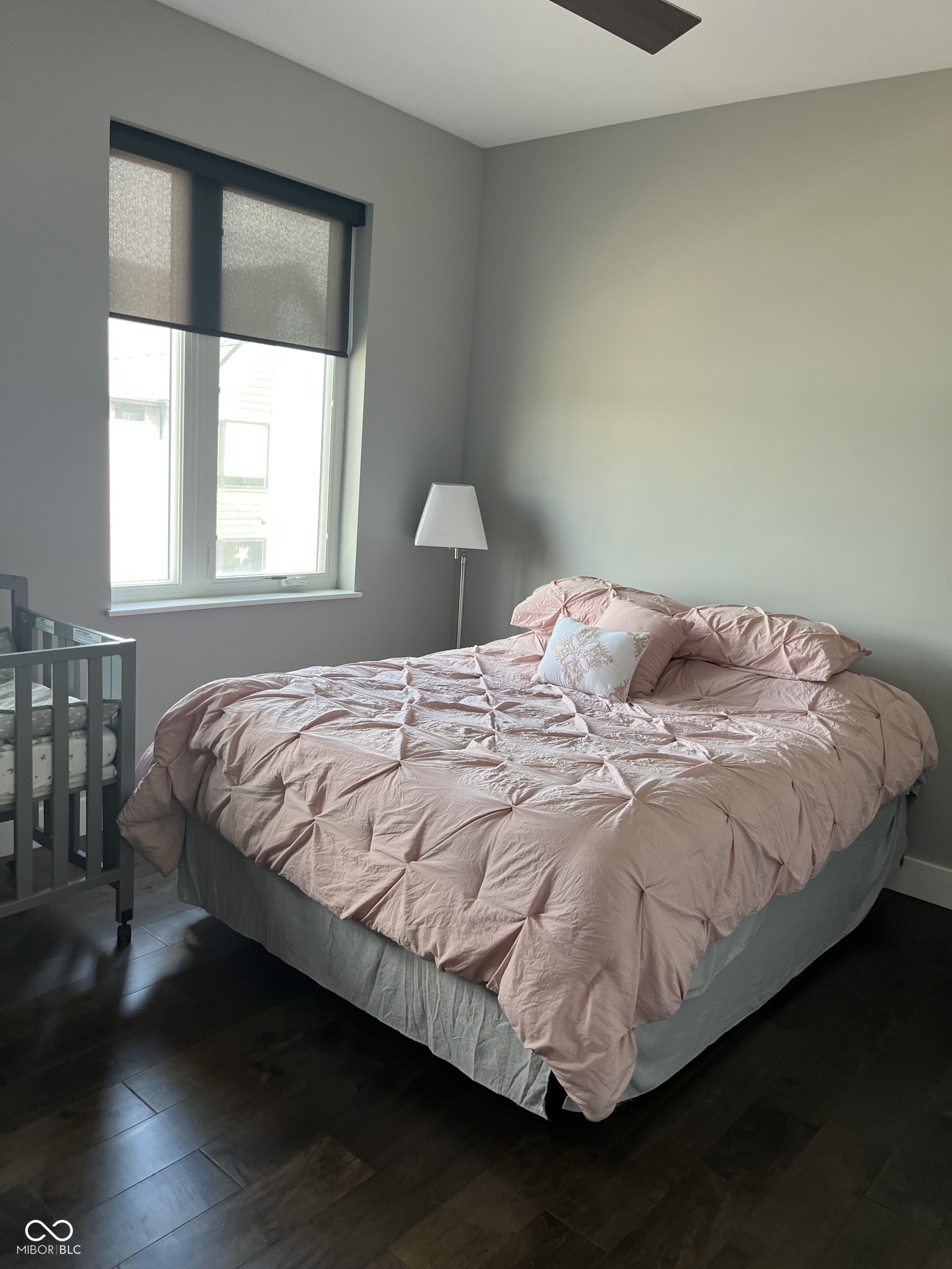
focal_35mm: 26
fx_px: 953
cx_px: 476
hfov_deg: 53.1
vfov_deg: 67.3
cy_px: 634
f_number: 1.6
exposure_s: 1/60
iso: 80
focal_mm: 5.1
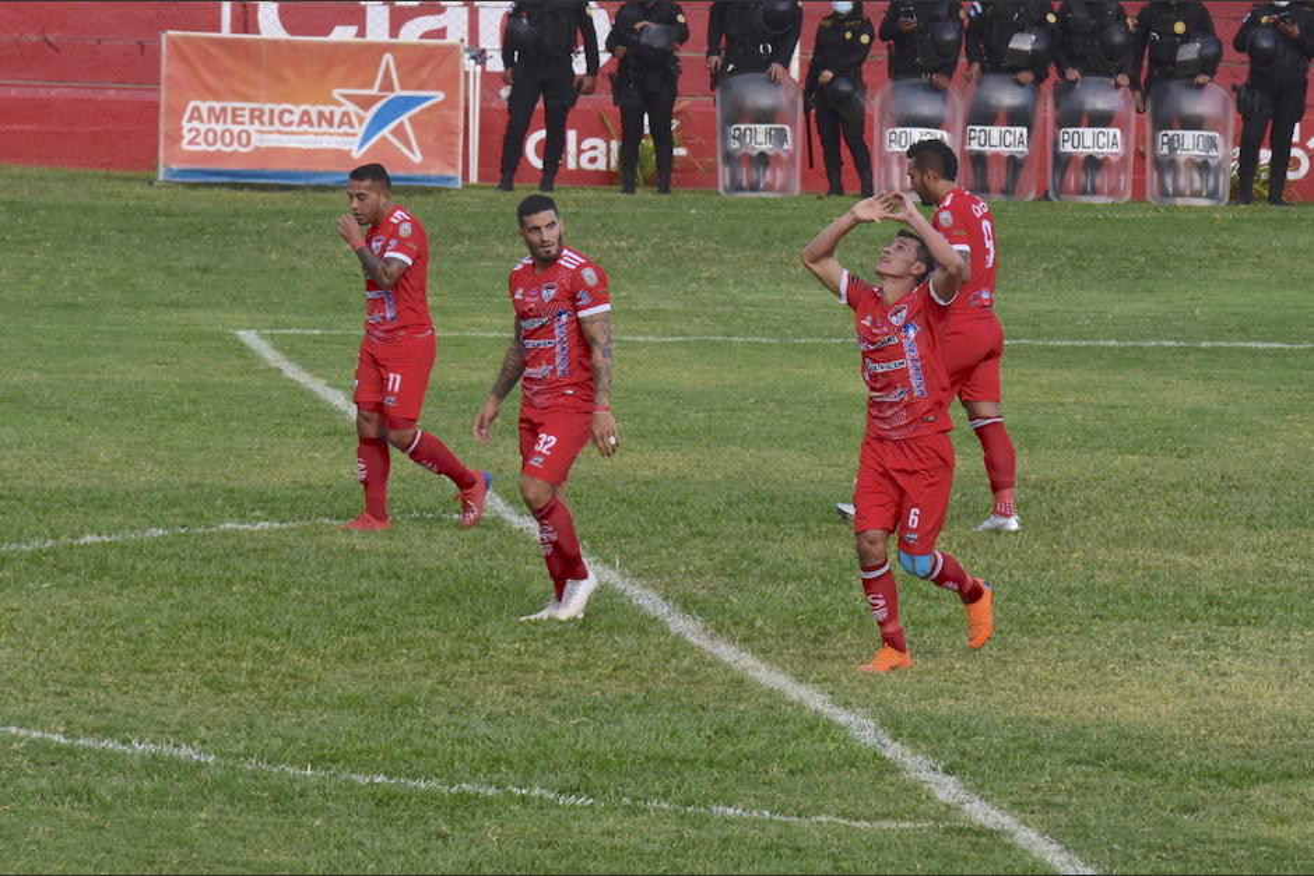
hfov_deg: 10.3
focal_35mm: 200
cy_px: 438
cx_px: 657
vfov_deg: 6.9
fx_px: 7301
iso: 800
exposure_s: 1/400
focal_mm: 200
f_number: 10
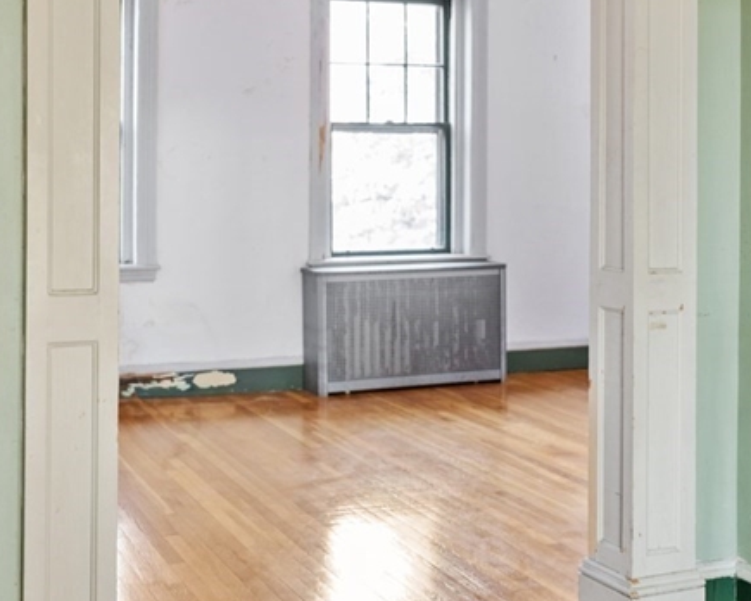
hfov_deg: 32.5
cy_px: 161
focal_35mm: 58
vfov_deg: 26.0
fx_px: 1289
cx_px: 341
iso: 640
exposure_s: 1/25
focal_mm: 35
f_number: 4
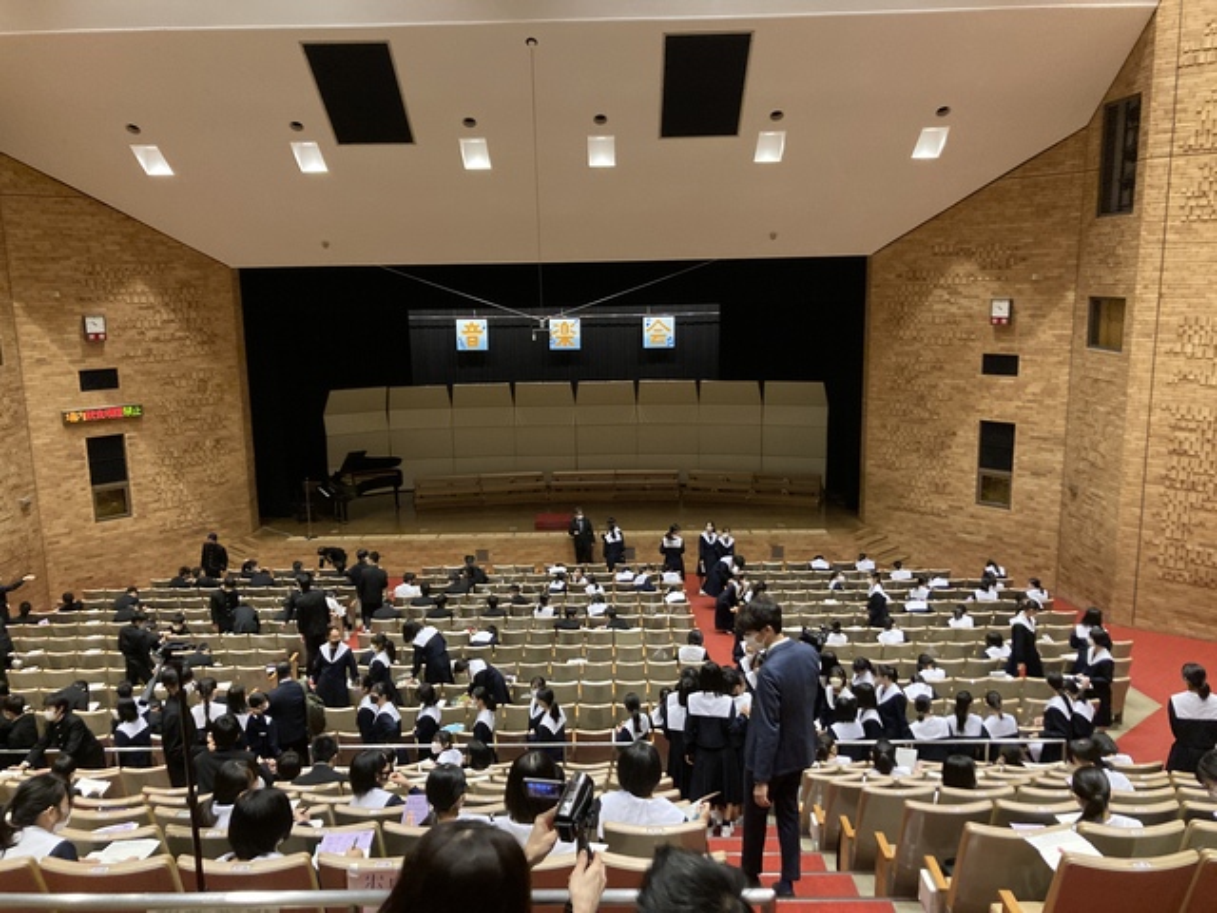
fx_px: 984
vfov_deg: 49.7
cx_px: 608
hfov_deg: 63.4
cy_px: 456
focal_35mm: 28
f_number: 1.8
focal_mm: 3.99
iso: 320
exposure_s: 1/42
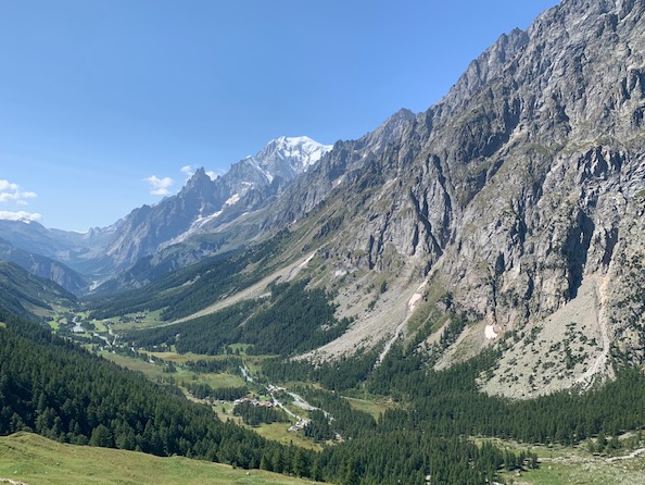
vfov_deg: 49.8
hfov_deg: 63.4
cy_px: 247
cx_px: 317
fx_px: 522
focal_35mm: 28
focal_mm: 4.25
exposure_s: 1/2309
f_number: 1.8
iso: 25
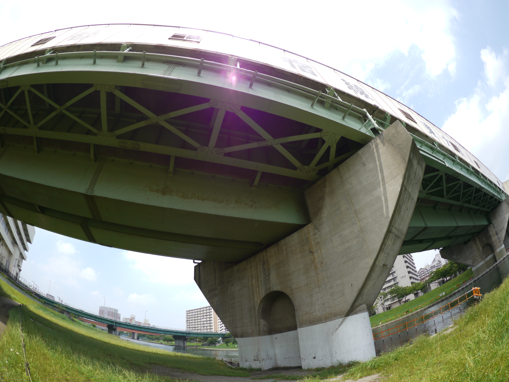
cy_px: 191
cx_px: 254
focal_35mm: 16
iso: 100
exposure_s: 1/1000
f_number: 3.5
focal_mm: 8
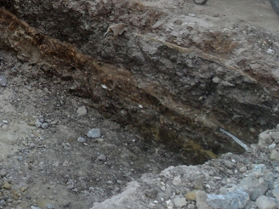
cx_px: -103
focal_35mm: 74
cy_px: -59
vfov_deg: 18.6
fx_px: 596
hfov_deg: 22.8
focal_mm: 4.9
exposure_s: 1/180
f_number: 3.5
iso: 100
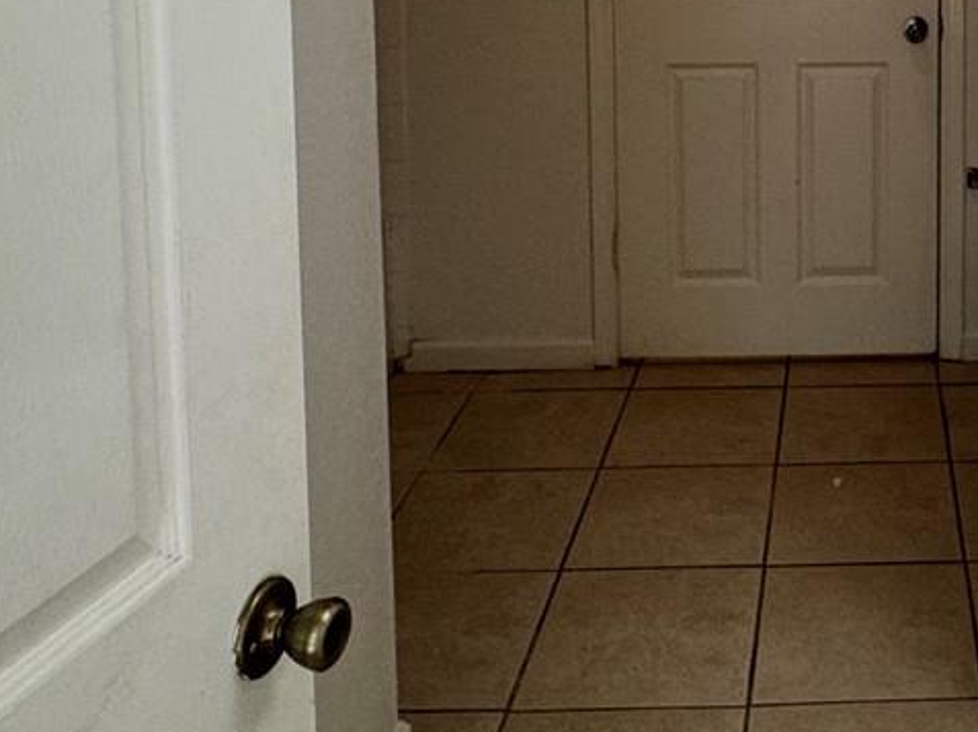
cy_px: -74
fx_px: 1327
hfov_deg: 37.4
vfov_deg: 28.1
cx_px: 906
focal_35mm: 47
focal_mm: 2.22
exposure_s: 1/120
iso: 160
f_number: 2.2
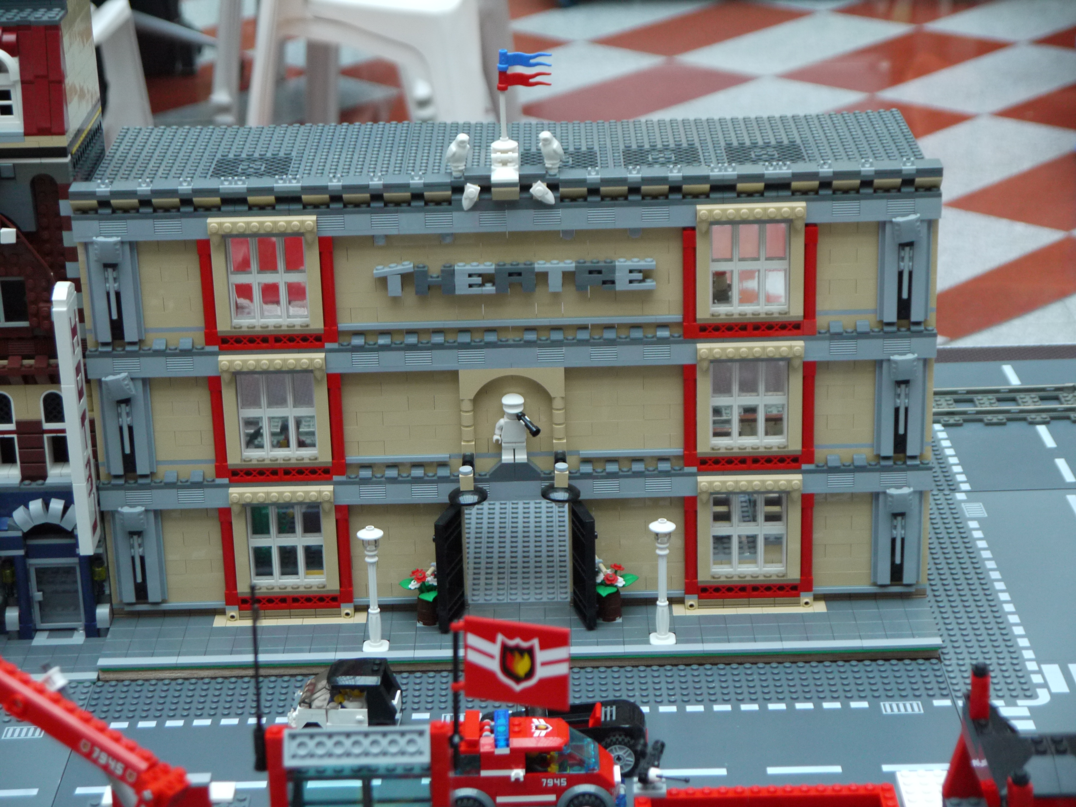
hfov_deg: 23.3
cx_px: 538
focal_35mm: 84
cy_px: 404
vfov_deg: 17.6
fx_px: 2611
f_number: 5.6
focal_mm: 42
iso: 800
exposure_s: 1/100
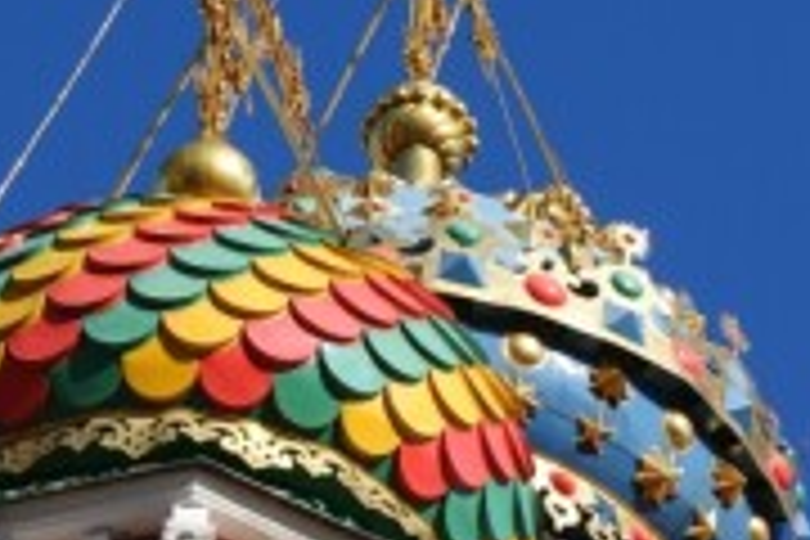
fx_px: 4640
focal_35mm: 206
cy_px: 230
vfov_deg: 6.7
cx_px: 468
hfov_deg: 10.0
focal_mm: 55
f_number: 10
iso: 100
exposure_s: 1/160
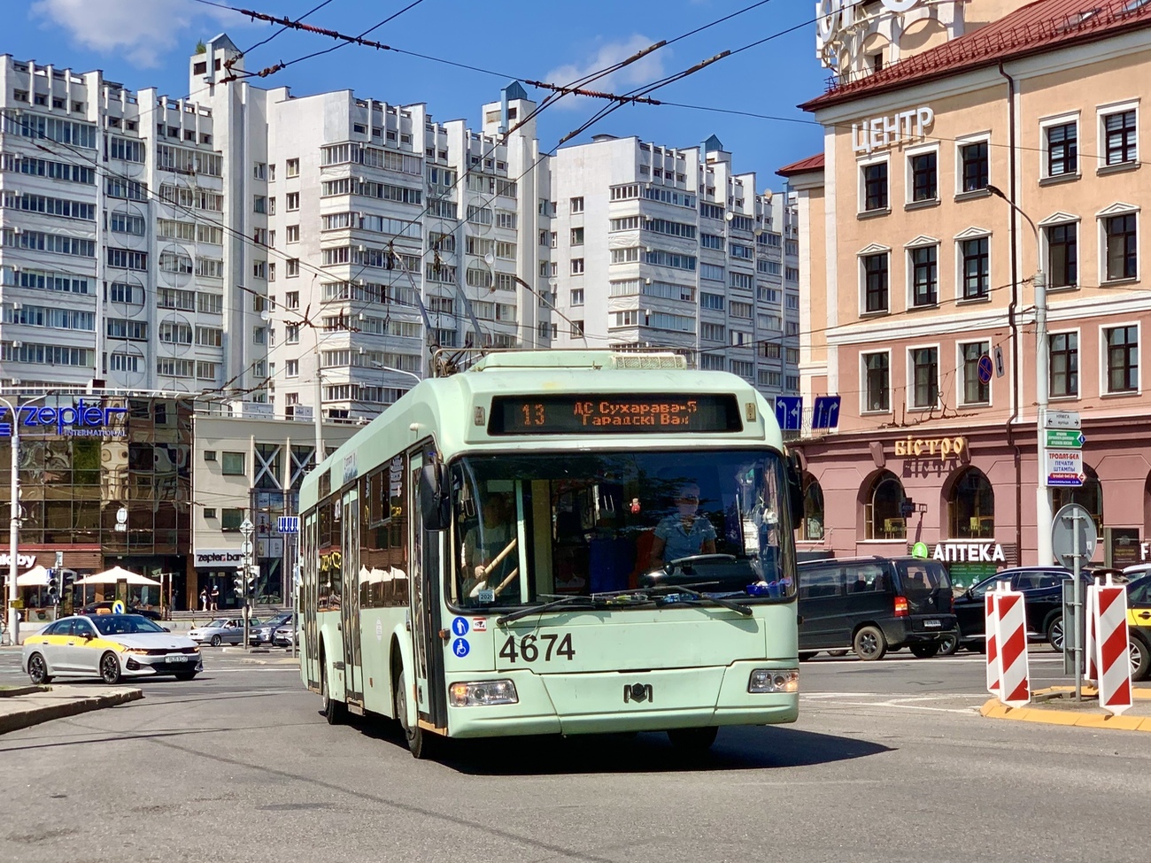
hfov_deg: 36.8
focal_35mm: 52
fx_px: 1729
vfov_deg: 28.0
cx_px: 576
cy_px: 432
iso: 16
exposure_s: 1/1410
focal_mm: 6
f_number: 2.4
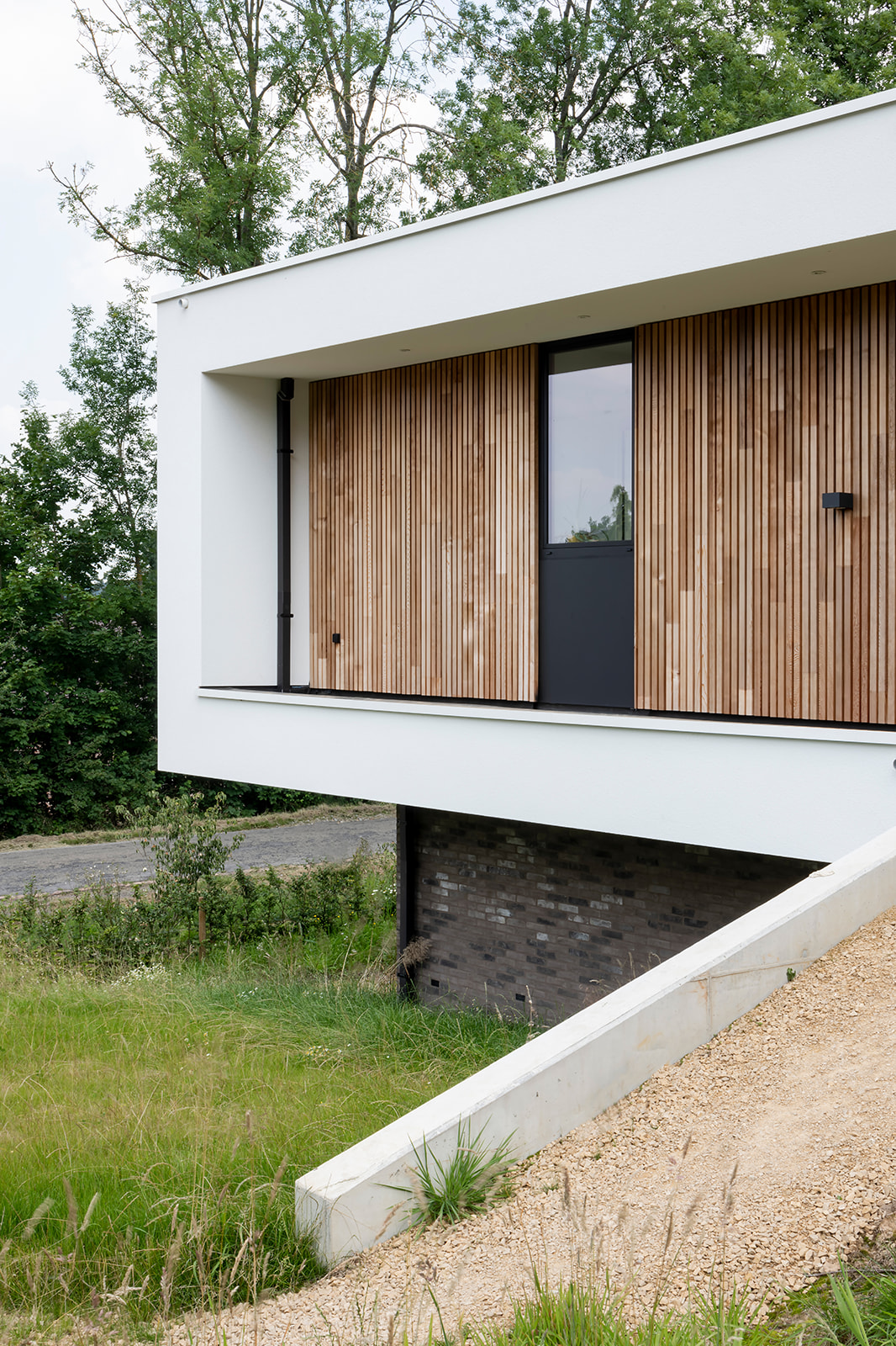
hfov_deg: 29.9
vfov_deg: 43.6
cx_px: 448
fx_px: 1681
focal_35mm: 45
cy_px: 673
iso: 100
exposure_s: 1/8
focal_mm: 45
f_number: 22
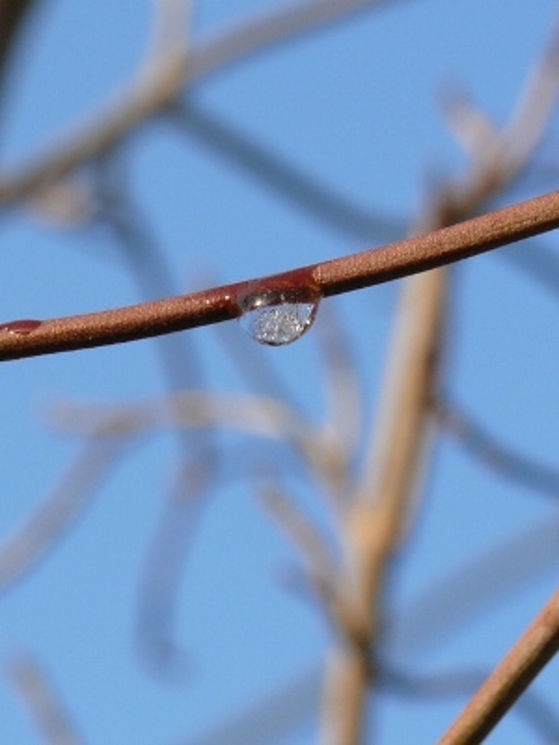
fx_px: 5060
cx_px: 280
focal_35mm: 235
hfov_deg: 6.3
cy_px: 372
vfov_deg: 8.4
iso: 100
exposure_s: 1/80
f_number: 9
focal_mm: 28
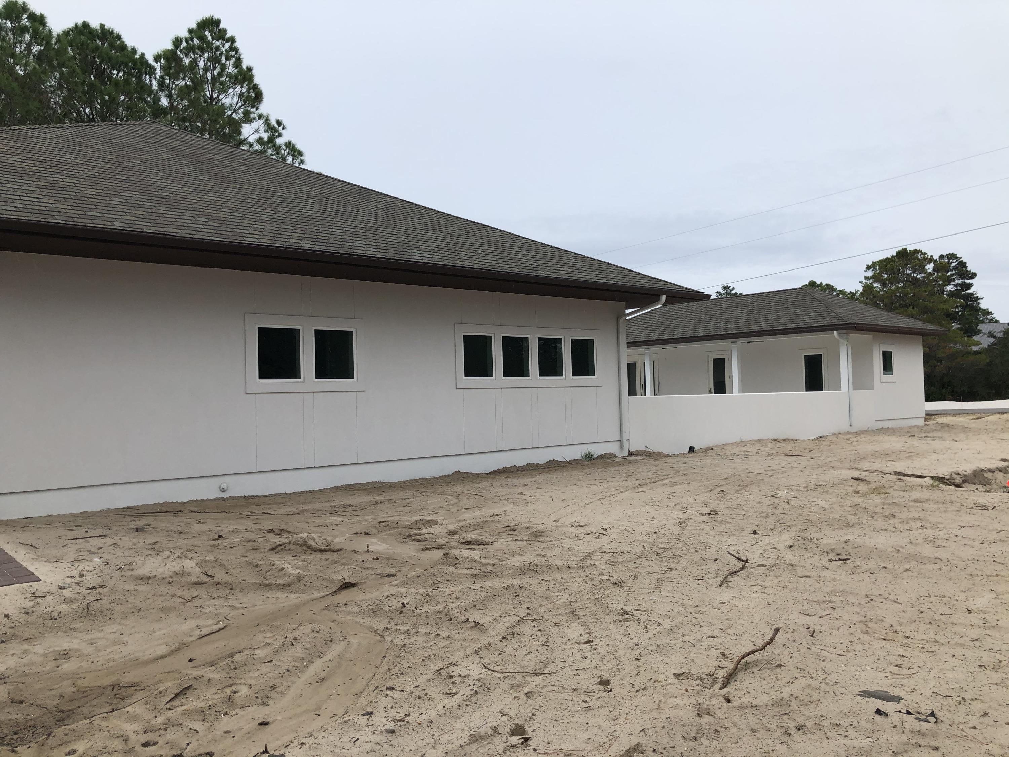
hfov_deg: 63.4
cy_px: 378
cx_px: 504
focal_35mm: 28
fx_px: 816
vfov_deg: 49.7
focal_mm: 4
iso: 20
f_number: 1.8
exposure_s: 1/440
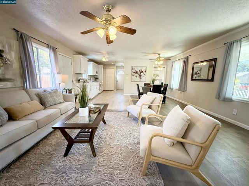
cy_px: 93
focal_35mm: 14
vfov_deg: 85.7
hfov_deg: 102.1
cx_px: 124
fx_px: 101
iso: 200
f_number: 2.2
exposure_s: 1/120
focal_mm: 2.22
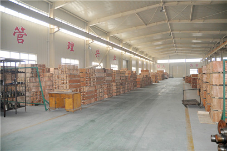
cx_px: 114
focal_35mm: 48
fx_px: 302
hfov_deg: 41.2
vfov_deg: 28.0
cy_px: 76
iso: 800
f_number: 2.8
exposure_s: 1/80
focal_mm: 32
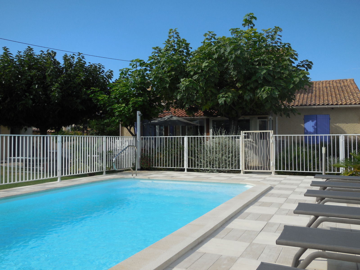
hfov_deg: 54.0
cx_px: 180
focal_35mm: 34
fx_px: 354
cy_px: 135
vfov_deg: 41.8
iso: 125
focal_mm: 6.1
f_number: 3.4
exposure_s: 1/2000
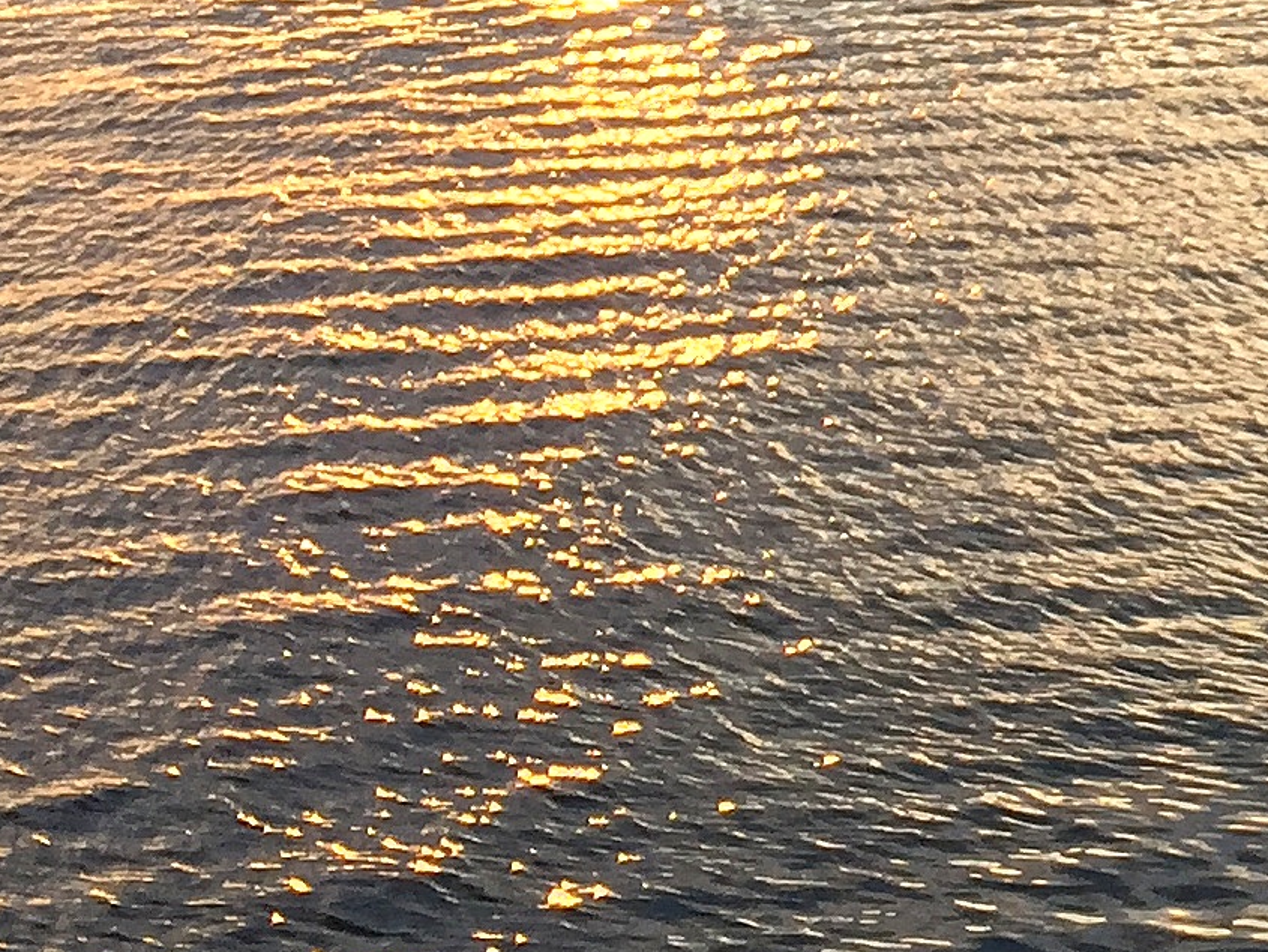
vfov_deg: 12.6
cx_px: 1645
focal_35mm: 112
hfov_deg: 16.6
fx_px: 4103
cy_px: -413
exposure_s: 1/399
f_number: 2.2
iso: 32
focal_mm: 4.15
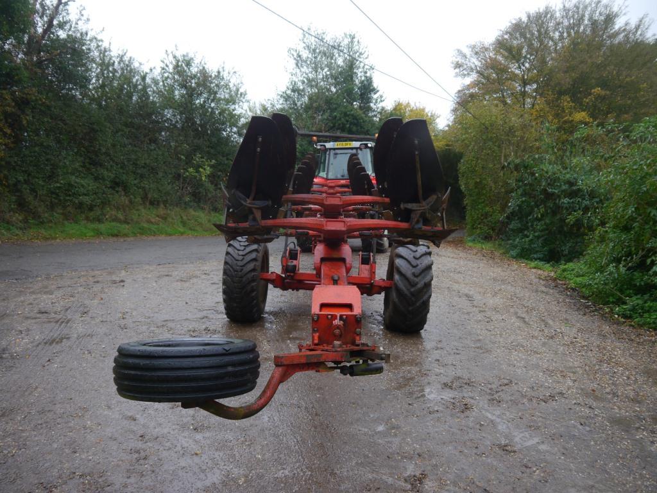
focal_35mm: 28
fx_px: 531
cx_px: 328
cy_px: 246
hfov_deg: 63.4
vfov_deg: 49.7
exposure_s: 1/125
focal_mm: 14
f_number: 4
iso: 160
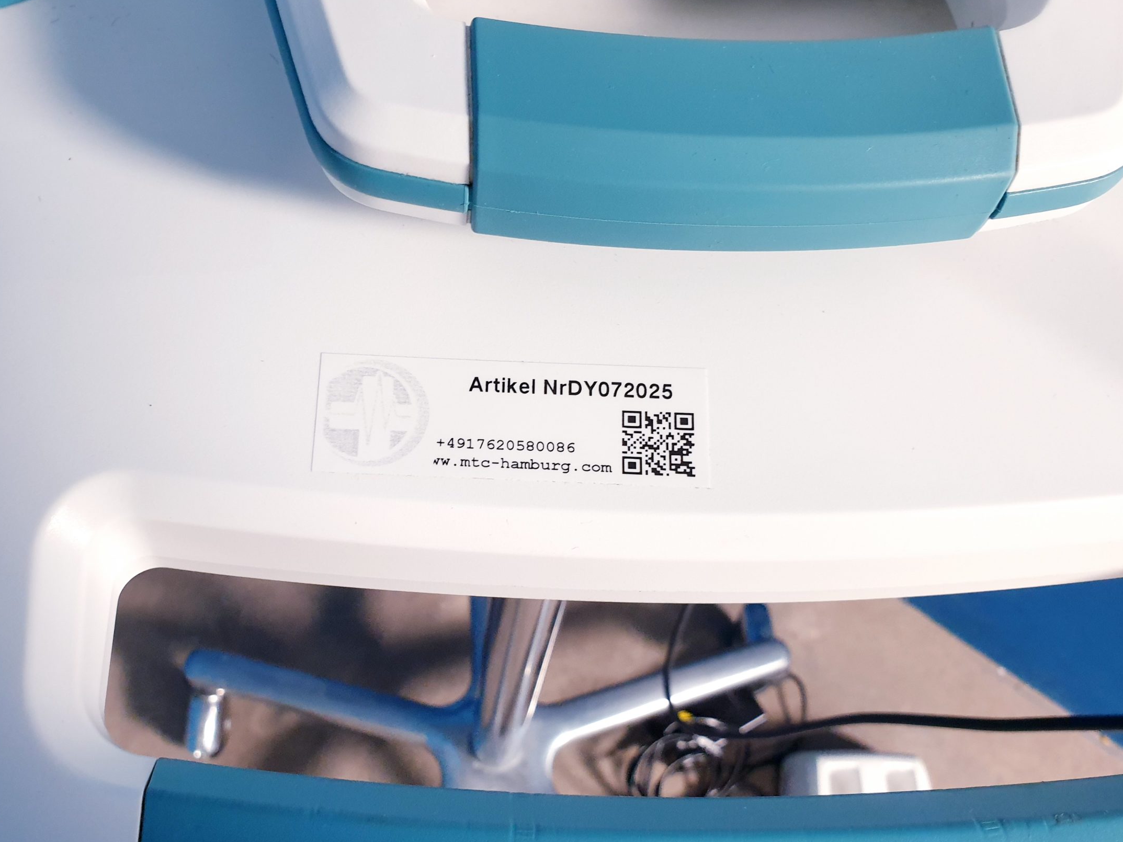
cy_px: 488
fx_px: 1006
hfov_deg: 58.1
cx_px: 471
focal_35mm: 31
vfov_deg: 45.3
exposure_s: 1/25
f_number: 2.4
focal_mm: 4.3
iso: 320
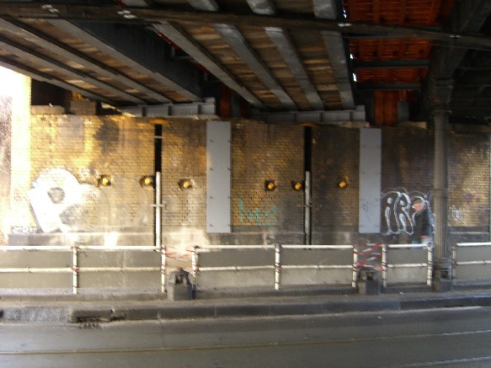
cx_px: 246
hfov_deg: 49.0
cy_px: 184
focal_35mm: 38
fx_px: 539
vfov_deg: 37.7
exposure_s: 1/8
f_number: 2.8
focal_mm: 7.9
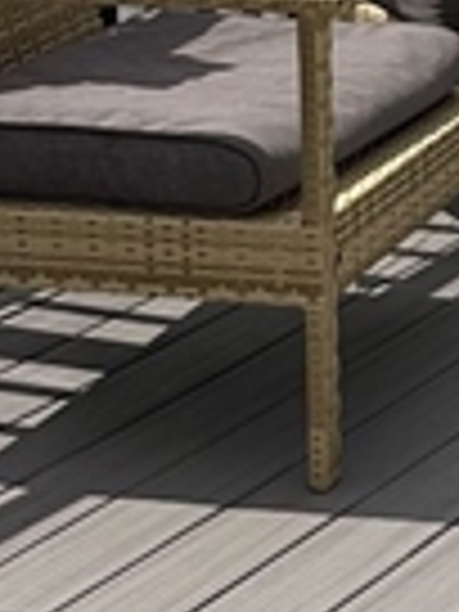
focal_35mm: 136
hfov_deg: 10.0
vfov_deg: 14.0
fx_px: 2404
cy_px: -180
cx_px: 945
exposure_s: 1/12048
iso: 80
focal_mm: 6.86
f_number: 1.78
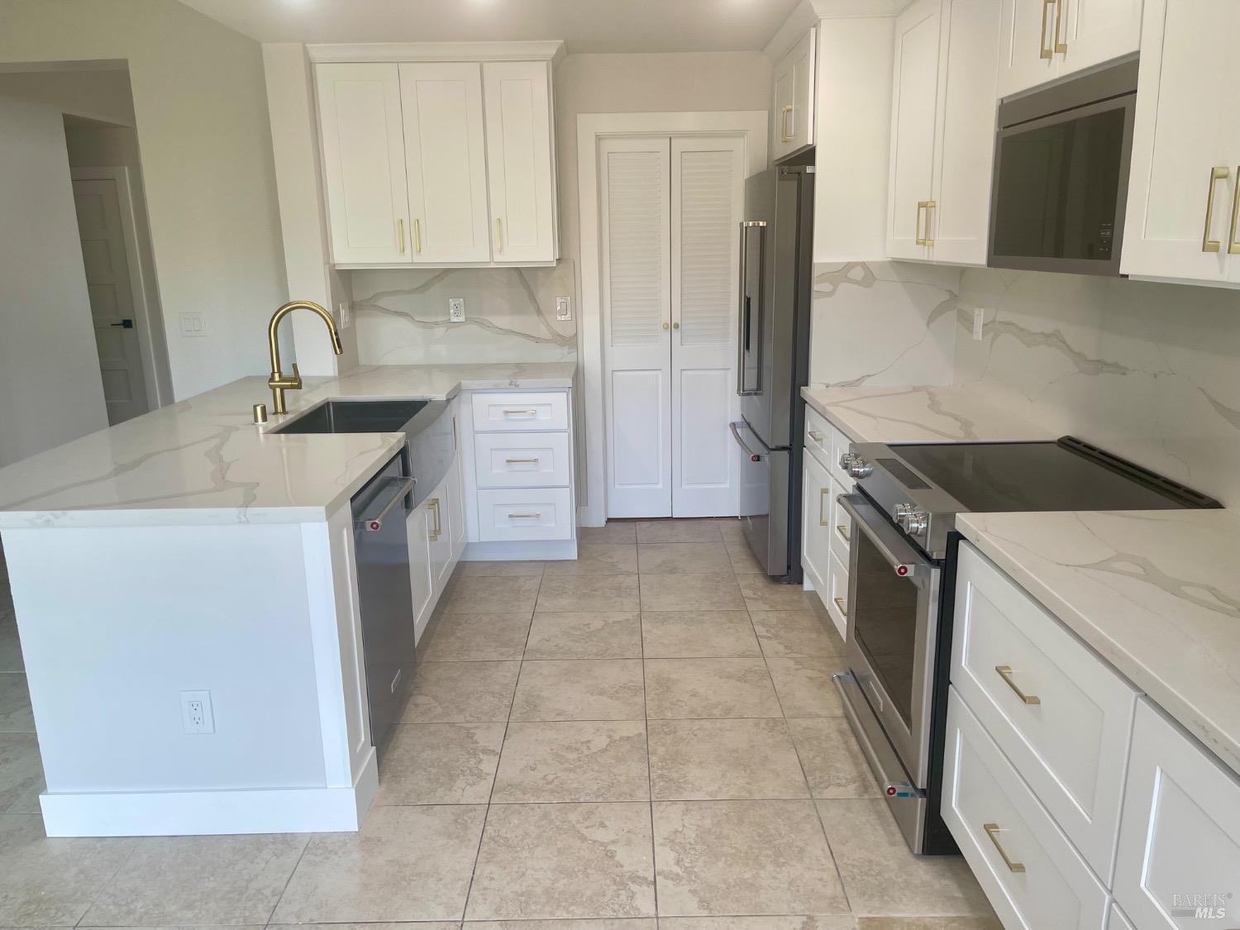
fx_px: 896
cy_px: 465
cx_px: 620
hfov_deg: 69.4
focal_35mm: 25
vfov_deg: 54.9
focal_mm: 5.1
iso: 32
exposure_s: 1/143
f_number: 1.6
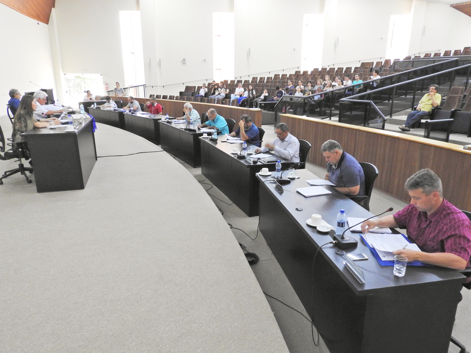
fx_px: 327
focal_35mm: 24
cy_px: 176
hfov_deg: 71.6
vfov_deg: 56.8
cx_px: 236
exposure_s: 1/10
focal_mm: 4.3
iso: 400
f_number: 4.8
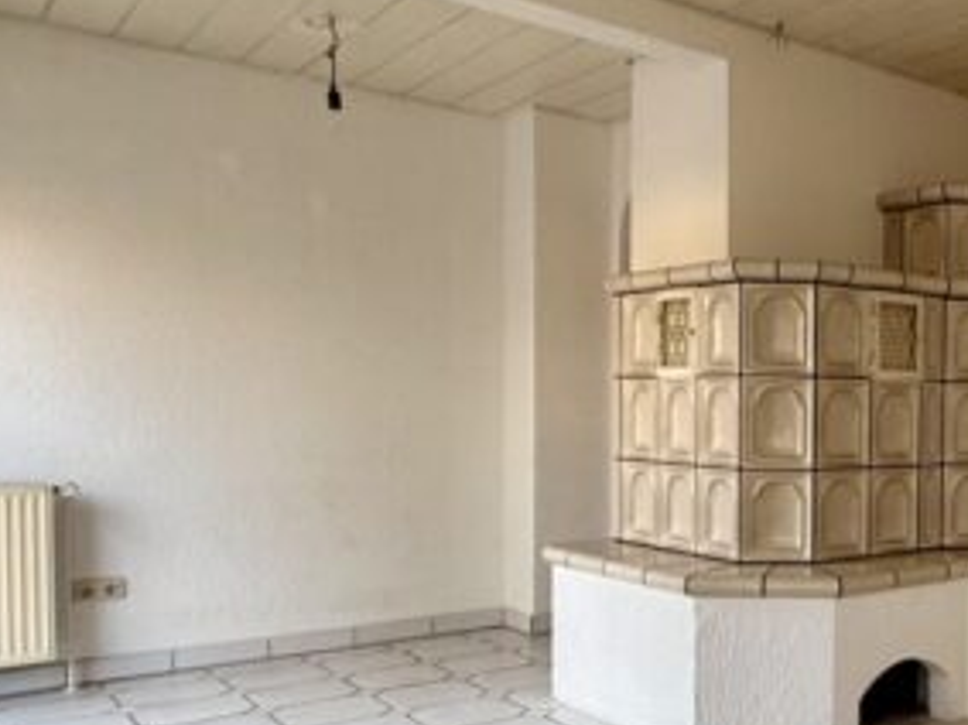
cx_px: 958
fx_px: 1062
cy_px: 448
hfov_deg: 42.6
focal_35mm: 38
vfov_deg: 37.5
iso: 200
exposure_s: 1/50
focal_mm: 2.22
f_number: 2.2
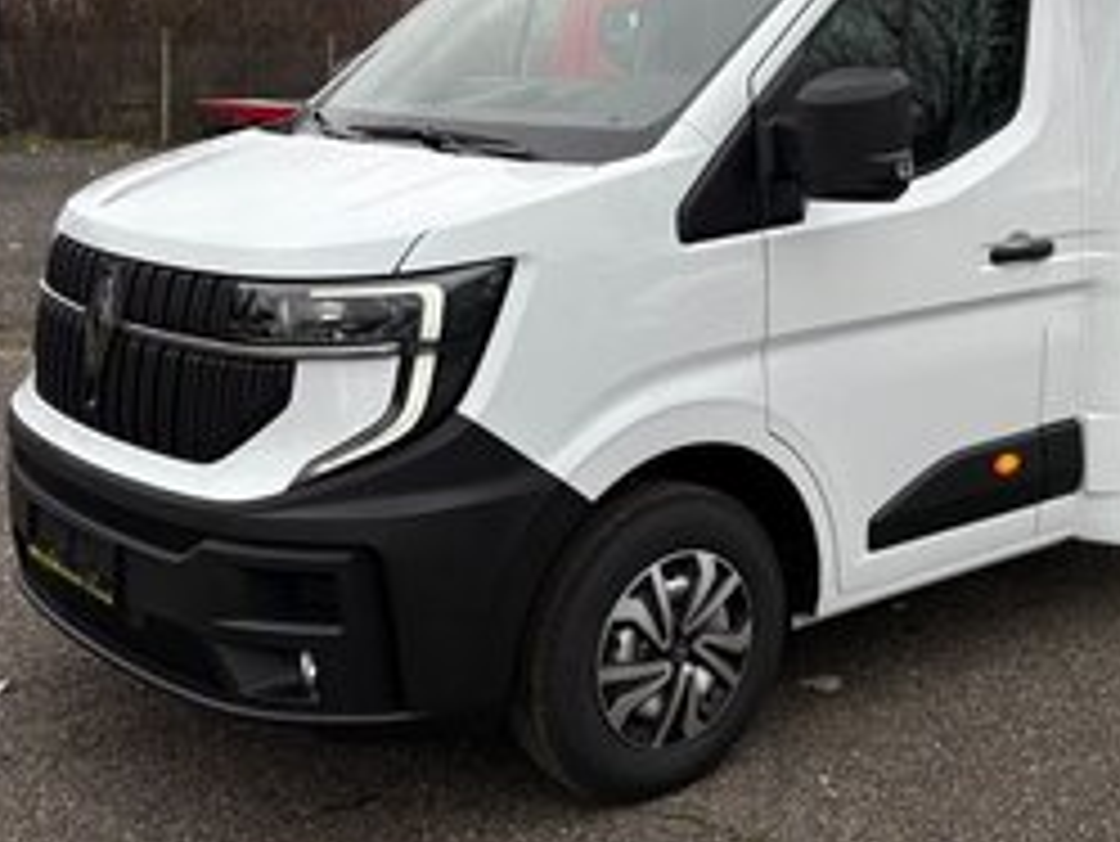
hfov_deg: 36.2
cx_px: 904
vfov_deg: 27.6
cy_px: 95
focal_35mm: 51
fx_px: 1651
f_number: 1.6
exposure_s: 1/355
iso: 50
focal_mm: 5.96
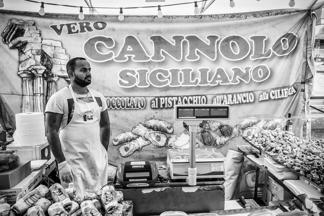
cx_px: 162
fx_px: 270
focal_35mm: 30
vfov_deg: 43.5
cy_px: 108
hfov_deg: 62.0
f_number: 4.5
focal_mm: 20
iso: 400
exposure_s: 1/160
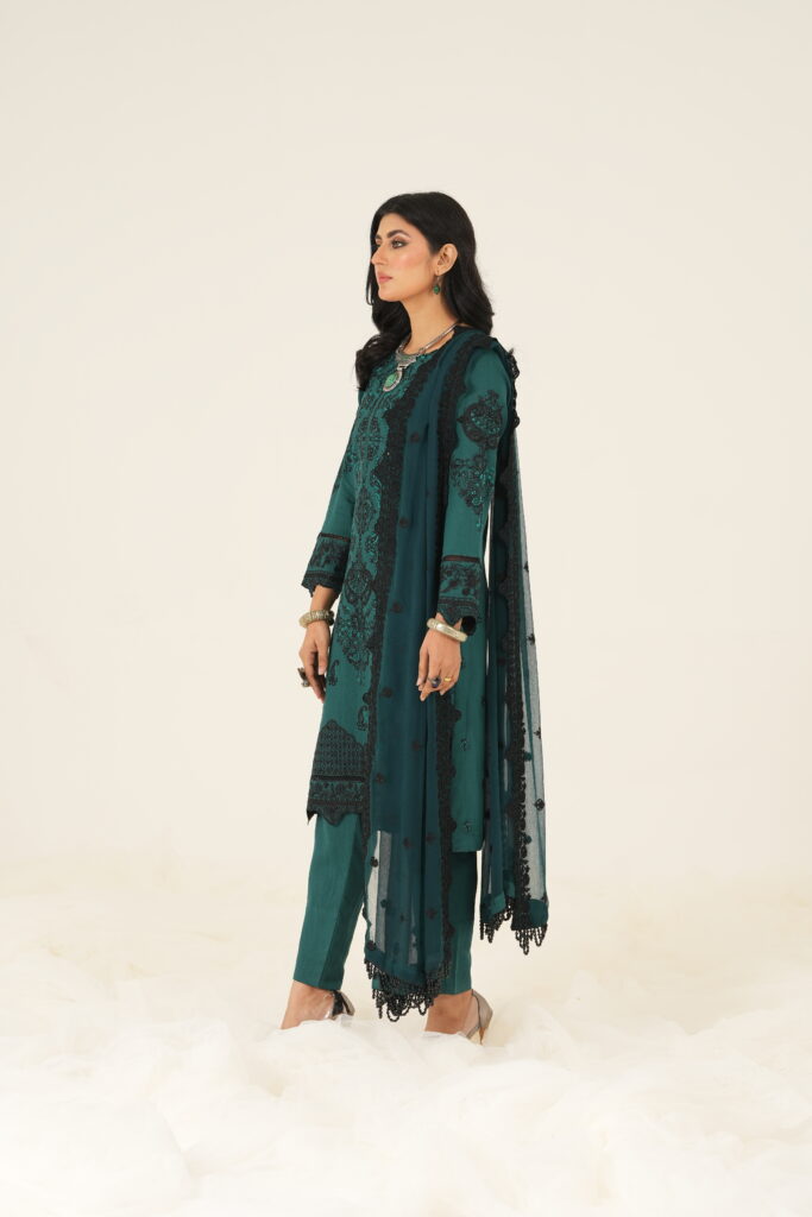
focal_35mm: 105
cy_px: 608
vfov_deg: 19.5
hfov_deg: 13.0
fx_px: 3551
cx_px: 406
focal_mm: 105
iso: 200
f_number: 5
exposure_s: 1/250
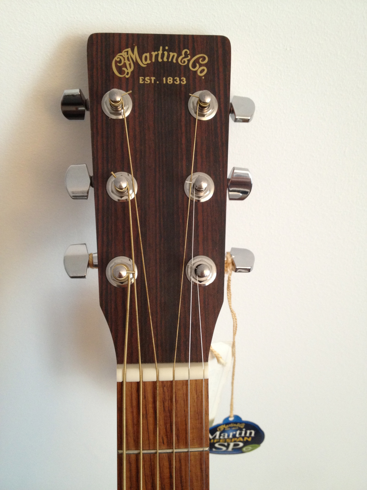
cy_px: 245
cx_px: 184
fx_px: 495
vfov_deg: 52.6
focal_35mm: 35
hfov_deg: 40.7
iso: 160
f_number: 2.4
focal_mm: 4.28
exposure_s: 1/20
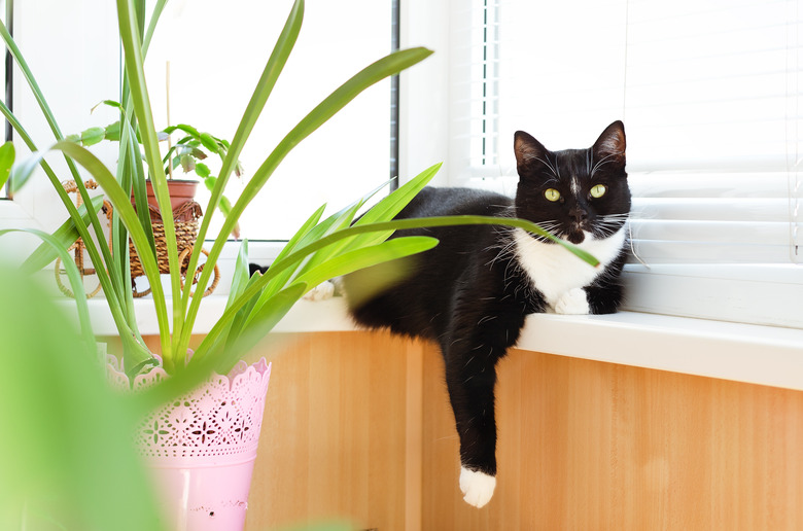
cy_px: 266
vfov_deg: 18.1
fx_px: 1669
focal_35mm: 75
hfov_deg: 27.1
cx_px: 402
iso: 160
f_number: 3.2
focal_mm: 50
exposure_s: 1/30
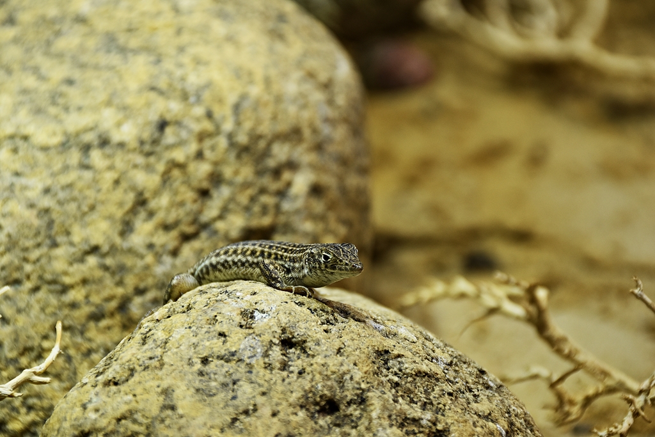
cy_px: 218
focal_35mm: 150
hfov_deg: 13.7
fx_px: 2729
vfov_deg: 9.2
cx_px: 328
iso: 400
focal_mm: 100
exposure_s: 1/250
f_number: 8
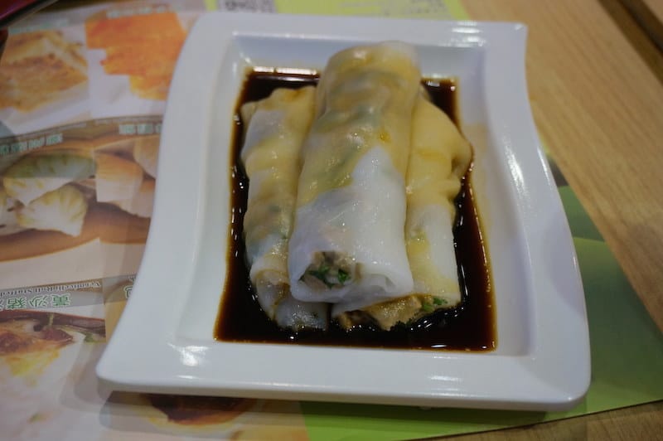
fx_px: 938
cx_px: 332
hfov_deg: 38.9
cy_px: 220
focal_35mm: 51
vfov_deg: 26.4
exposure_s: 1/60
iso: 640
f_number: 5
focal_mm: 34
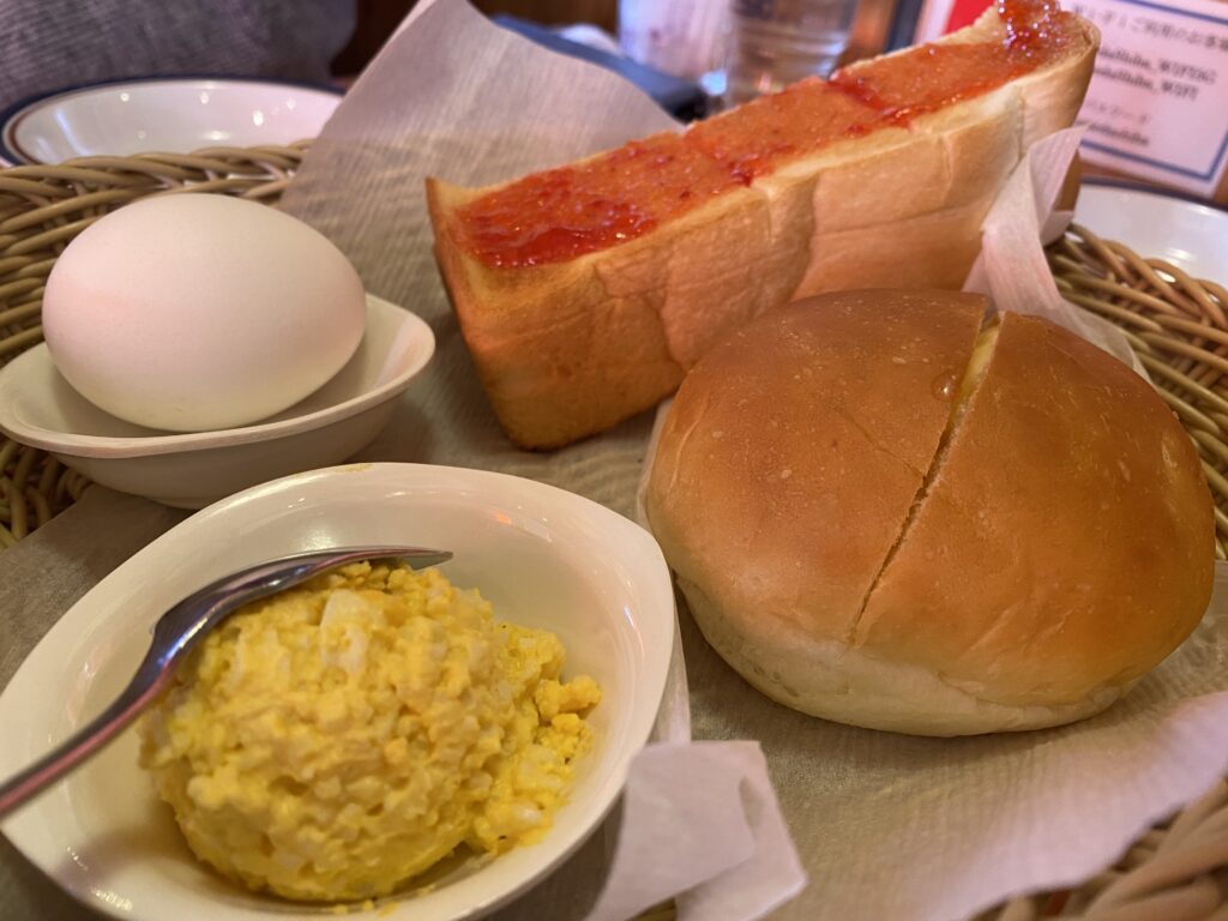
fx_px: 887
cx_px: 614
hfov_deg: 69.4
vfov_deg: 54.9
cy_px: 460
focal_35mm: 25
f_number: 1.8
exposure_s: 1/62
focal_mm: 4.25
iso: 125
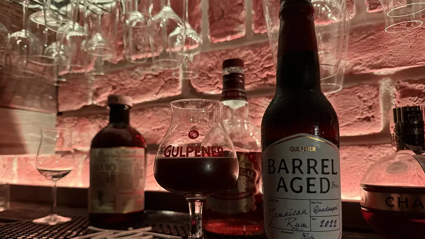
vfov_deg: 42.8
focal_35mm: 27
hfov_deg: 69.8
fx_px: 304
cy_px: 139
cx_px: 206
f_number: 1.78
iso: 1000
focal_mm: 6.76
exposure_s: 1/39
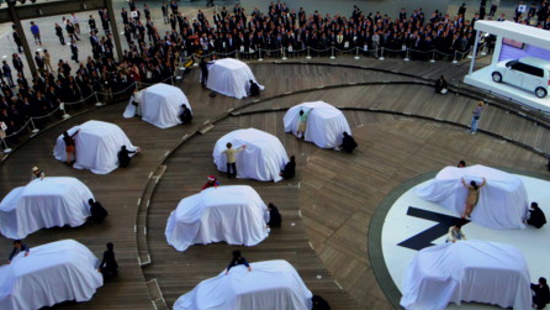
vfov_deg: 35.6
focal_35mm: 33
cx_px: 276
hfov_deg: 59.5
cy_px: 151
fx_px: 481
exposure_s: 1/500
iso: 800
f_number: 4
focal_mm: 5.4
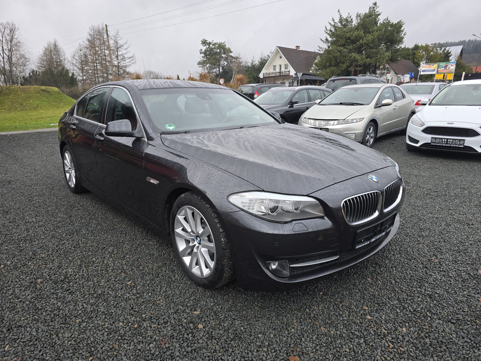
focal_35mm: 23
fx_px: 320
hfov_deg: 73.9
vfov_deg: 58.9
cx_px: 240
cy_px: 180
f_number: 1.7
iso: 64
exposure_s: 1/180
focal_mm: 6.3
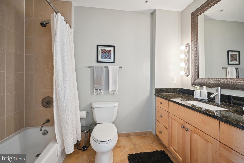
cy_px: 82
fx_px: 95
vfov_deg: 81.2
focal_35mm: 14
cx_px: 122
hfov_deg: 104.3
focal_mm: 14
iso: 200
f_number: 9
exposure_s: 1/4
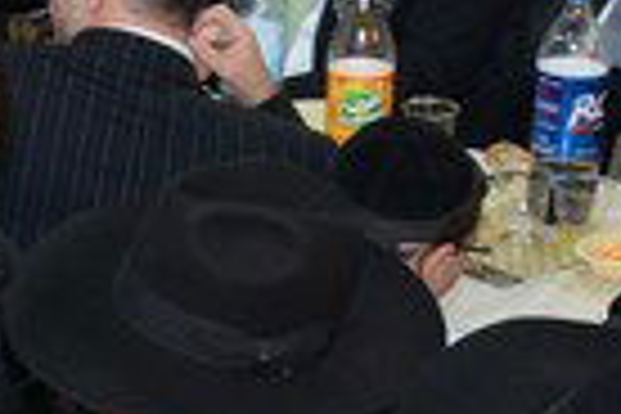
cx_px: -896
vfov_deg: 8.8
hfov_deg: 11.0
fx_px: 2691
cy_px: 140
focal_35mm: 156
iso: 1600
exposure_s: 1/60
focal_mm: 18
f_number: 5
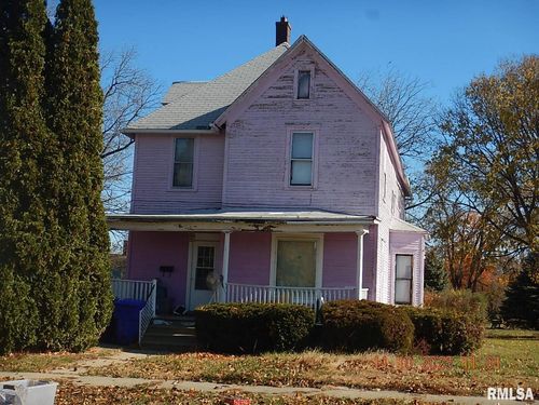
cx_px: 270
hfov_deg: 39.7
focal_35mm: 48
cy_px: 202
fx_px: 747
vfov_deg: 30.3
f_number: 4.3
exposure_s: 1/800
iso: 125
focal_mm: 8.5
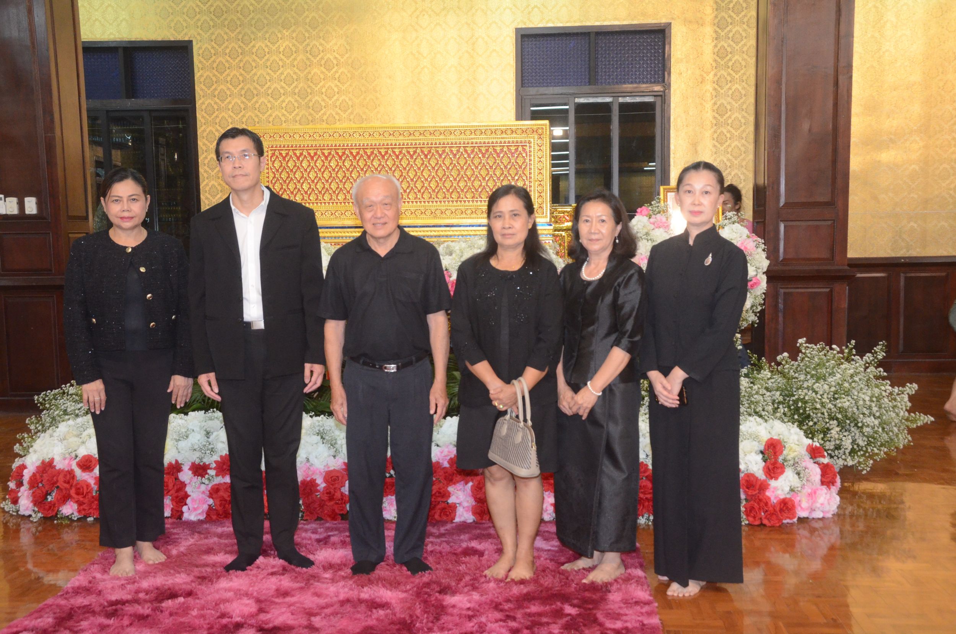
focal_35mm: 39
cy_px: 317
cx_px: 478
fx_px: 1034
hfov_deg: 49.6
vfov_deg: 34.1
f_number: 9
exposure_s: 1/60
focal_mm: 26
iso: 2500
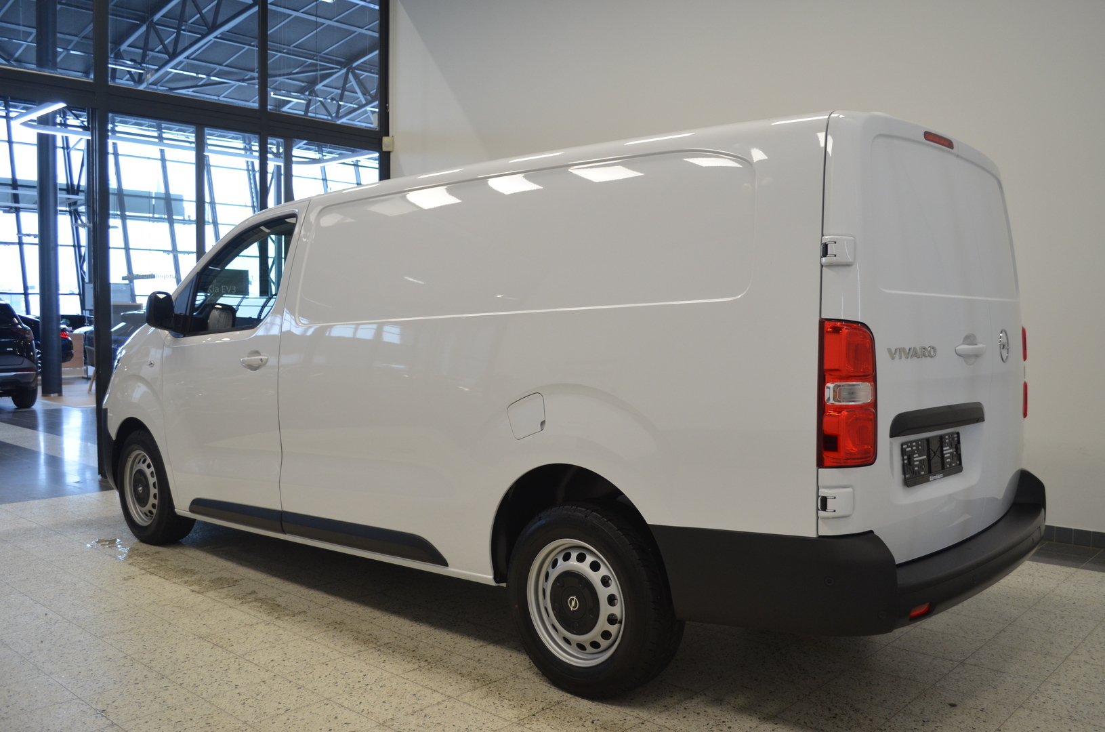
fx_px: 919
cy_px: 366
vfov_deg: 43.4
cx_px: 552
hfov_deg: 62.0
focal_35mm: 30
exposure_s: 1/60
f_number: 4
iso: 450
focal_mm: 20
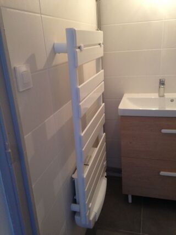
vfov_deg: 55.4
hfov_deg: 42.9
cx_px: 88
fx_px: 224
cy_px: 118
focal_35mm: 33
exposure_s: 1/20
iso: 160
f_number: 2.4
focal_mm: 4.12
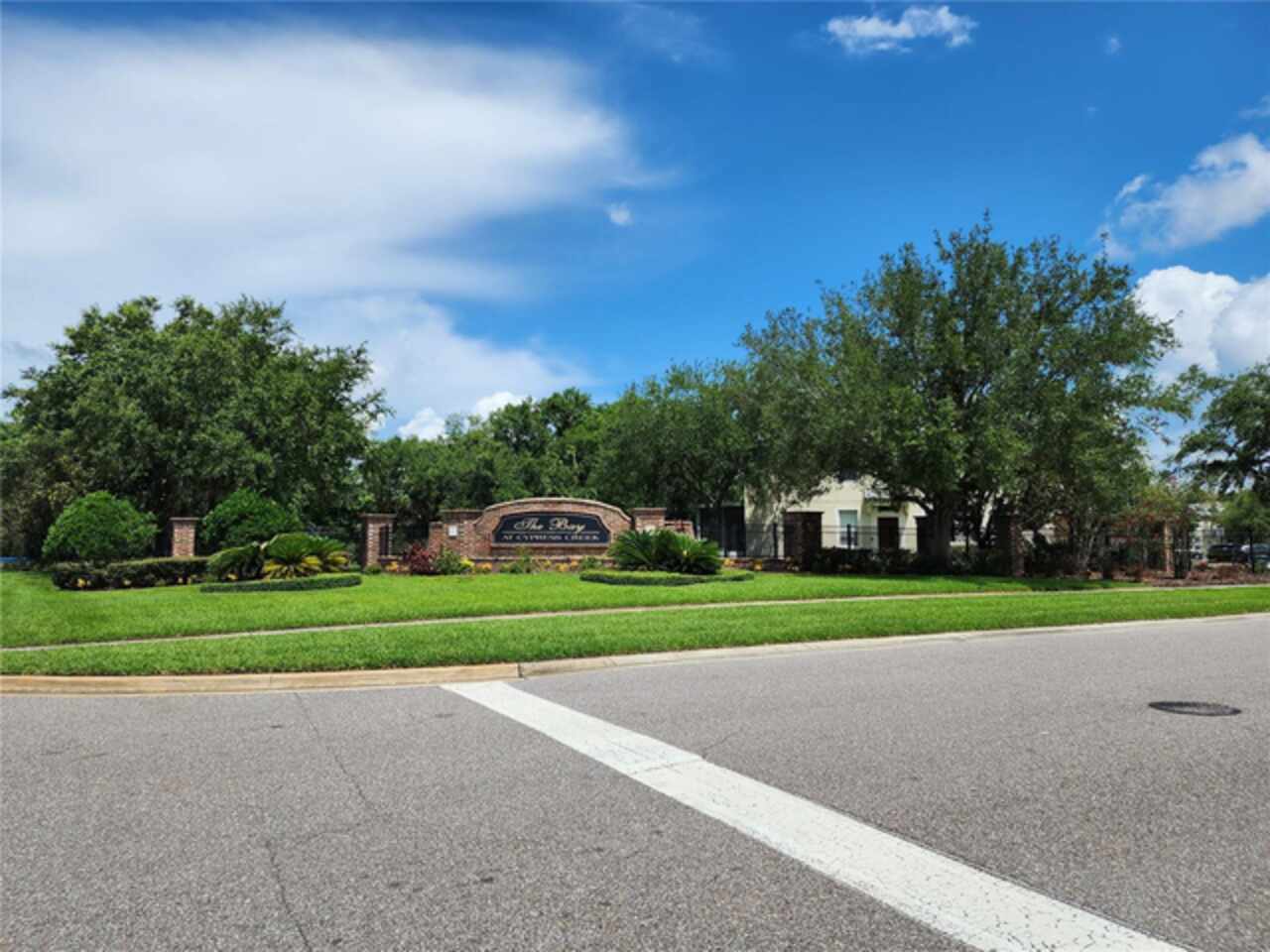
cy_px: 476
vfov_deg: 58.9
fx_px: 844
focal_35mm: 23
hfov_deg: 73.9
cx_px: 635
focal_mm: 6.4
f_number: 1.8
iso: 12
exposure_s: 1/1709
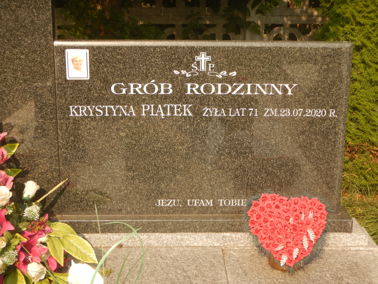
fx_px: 612
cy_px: 142
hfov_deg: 34.3
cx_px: 189
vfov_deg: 26.1
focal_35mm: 56
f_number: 4.4
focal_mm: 10.1
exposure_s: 1/500
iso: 125
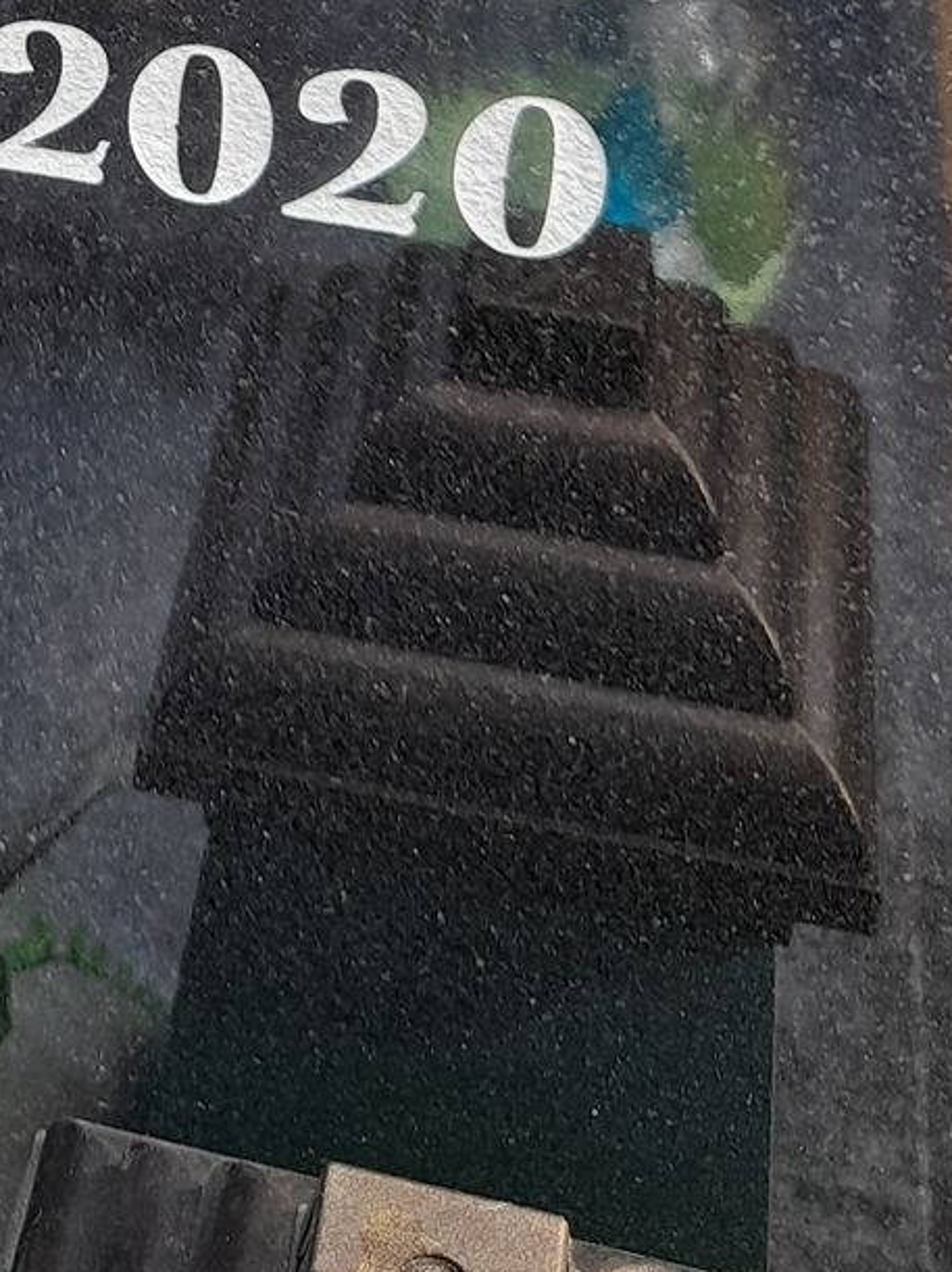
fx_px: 3009
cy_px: -371
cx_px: -144
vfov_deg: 21.6
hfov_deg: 17.3
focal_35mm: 82
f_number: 2
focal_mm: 4.6
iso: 32
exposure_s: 1/100
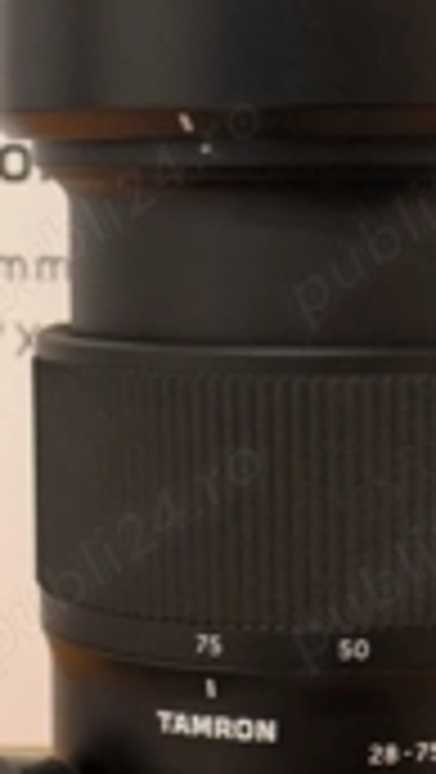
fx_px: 2646
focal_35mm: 129
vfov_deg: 16.5
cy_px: 626
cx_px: 274
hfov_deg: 9.4
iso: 508
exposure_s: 1/25
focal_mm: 5.43
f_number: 1.89
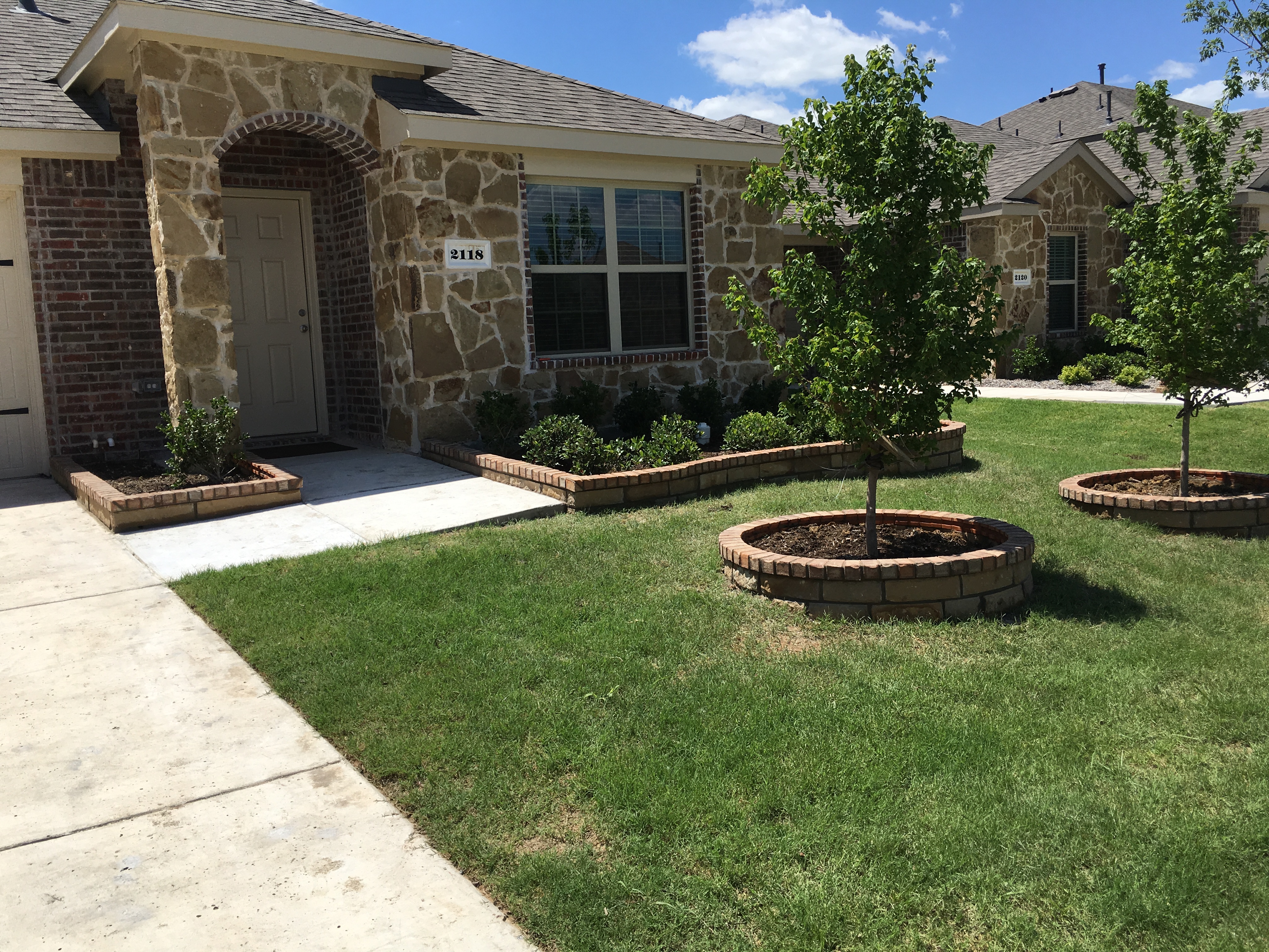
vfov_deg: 48.2
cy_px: 476
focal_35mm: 29
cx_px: 634
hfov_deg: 61.7
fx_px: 1063
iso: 25
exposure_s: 1/1876
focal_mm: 4.15
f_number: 2.2
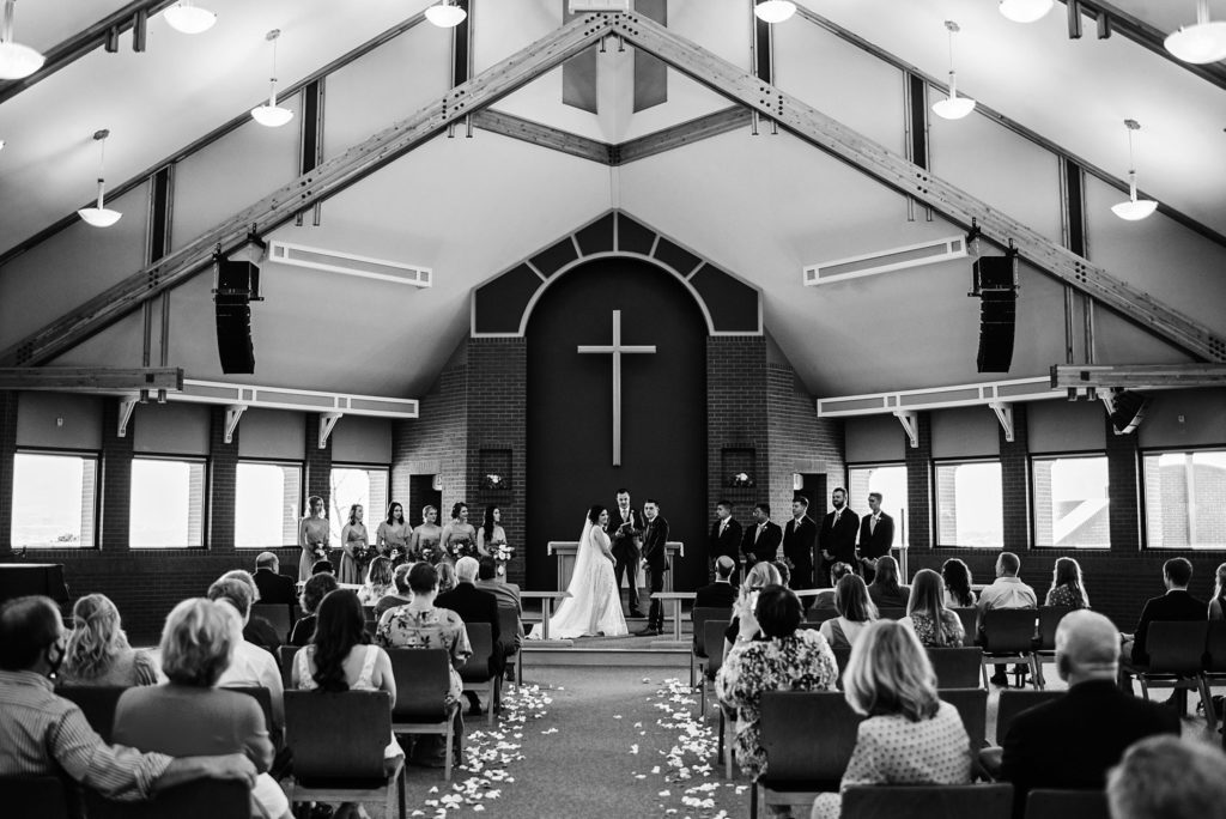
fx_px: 1193
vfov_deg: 37.9
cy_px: 410
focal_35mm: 35
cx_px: 613
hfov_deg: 54.4
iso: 500
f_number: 2.2
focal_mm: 35
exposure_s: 1/250
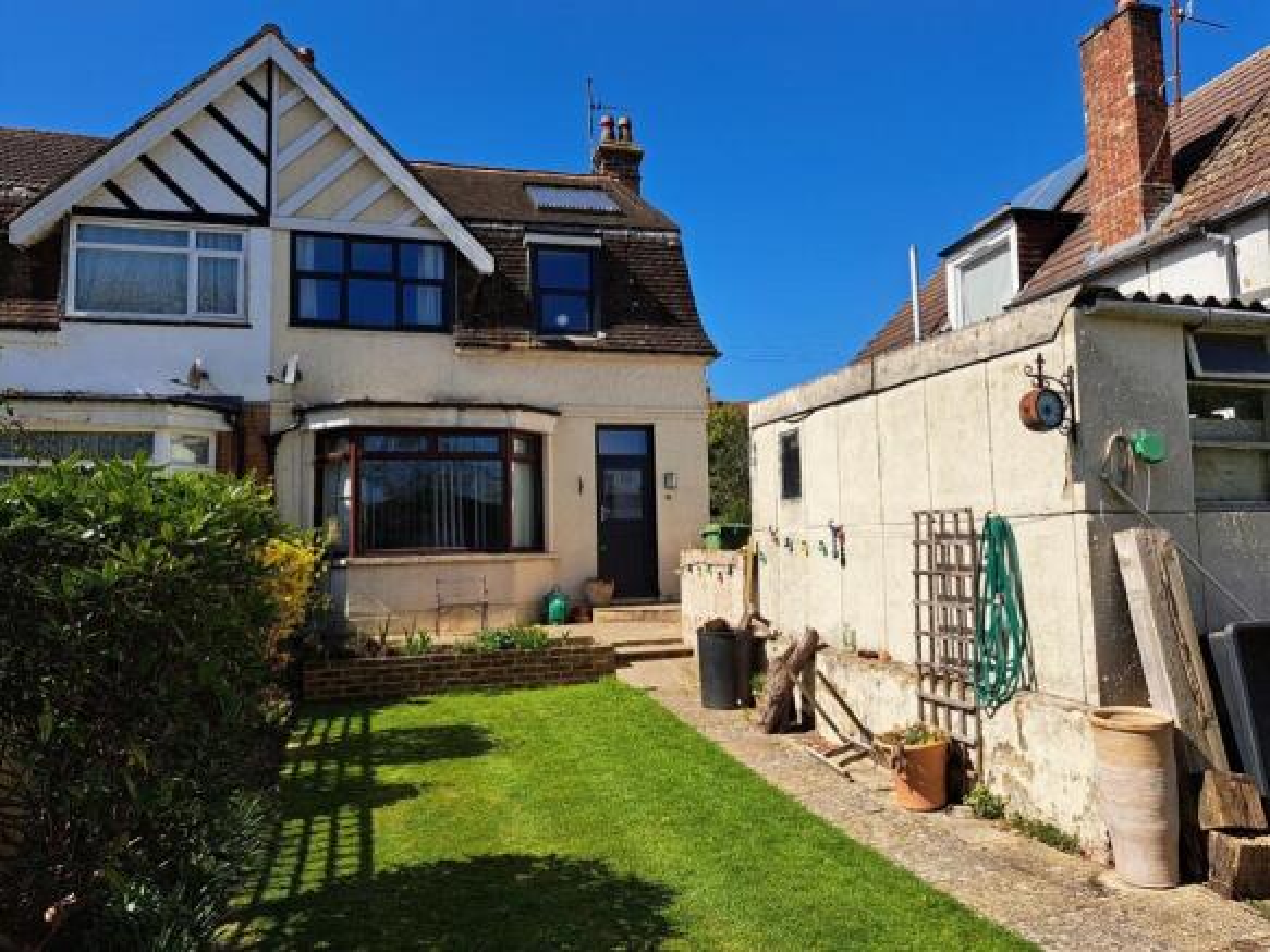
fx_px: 880
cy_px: 476
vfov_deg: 56.8
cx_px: 635
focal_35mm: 24
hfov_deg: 71.6
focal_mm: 5.23
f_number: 1.8
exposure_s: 1/1667
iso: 50
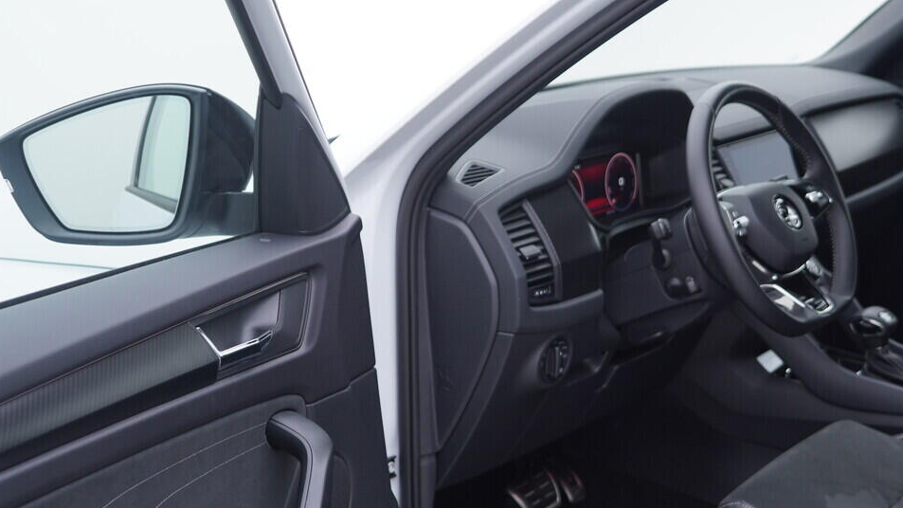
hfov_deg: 36.2
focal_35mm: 57
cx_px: 617
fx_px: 1365
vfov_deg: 21.1
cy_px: 302
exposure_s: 1/50
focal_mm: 24
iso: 125
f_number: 3.2
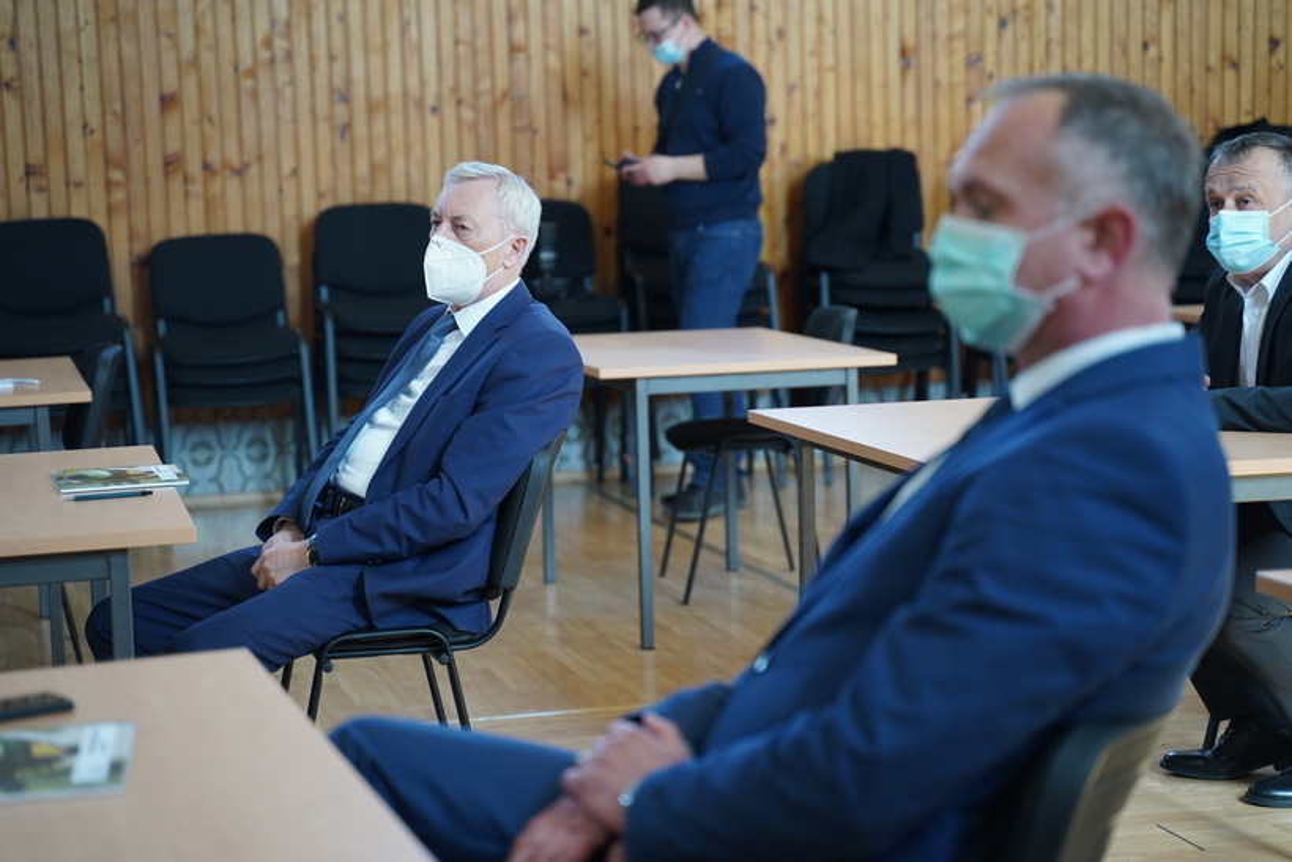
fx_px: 2692
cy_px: 431
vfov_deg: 18.2
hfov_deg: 27.0
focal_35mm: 75
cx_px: 646
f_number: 2.8
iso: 1000
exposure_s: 1/320
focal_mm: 75
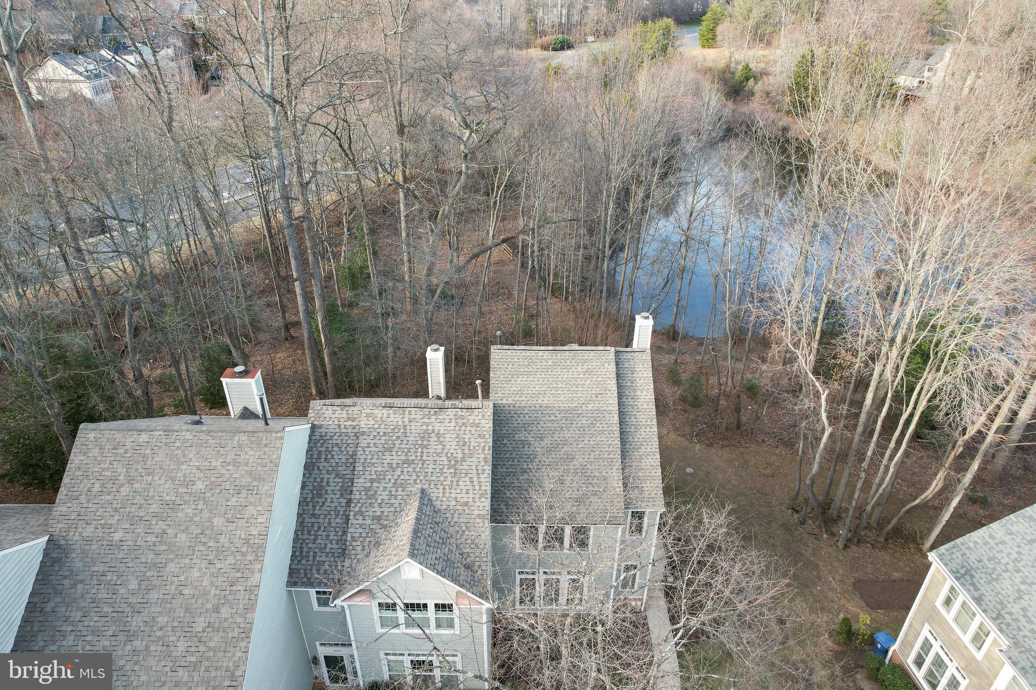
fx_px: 633
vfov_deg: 57.2
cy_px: 345
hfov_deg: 78.6
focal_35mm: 22
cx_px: 518
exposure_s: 1/160
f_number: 2.8
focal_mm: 8.38
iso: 100
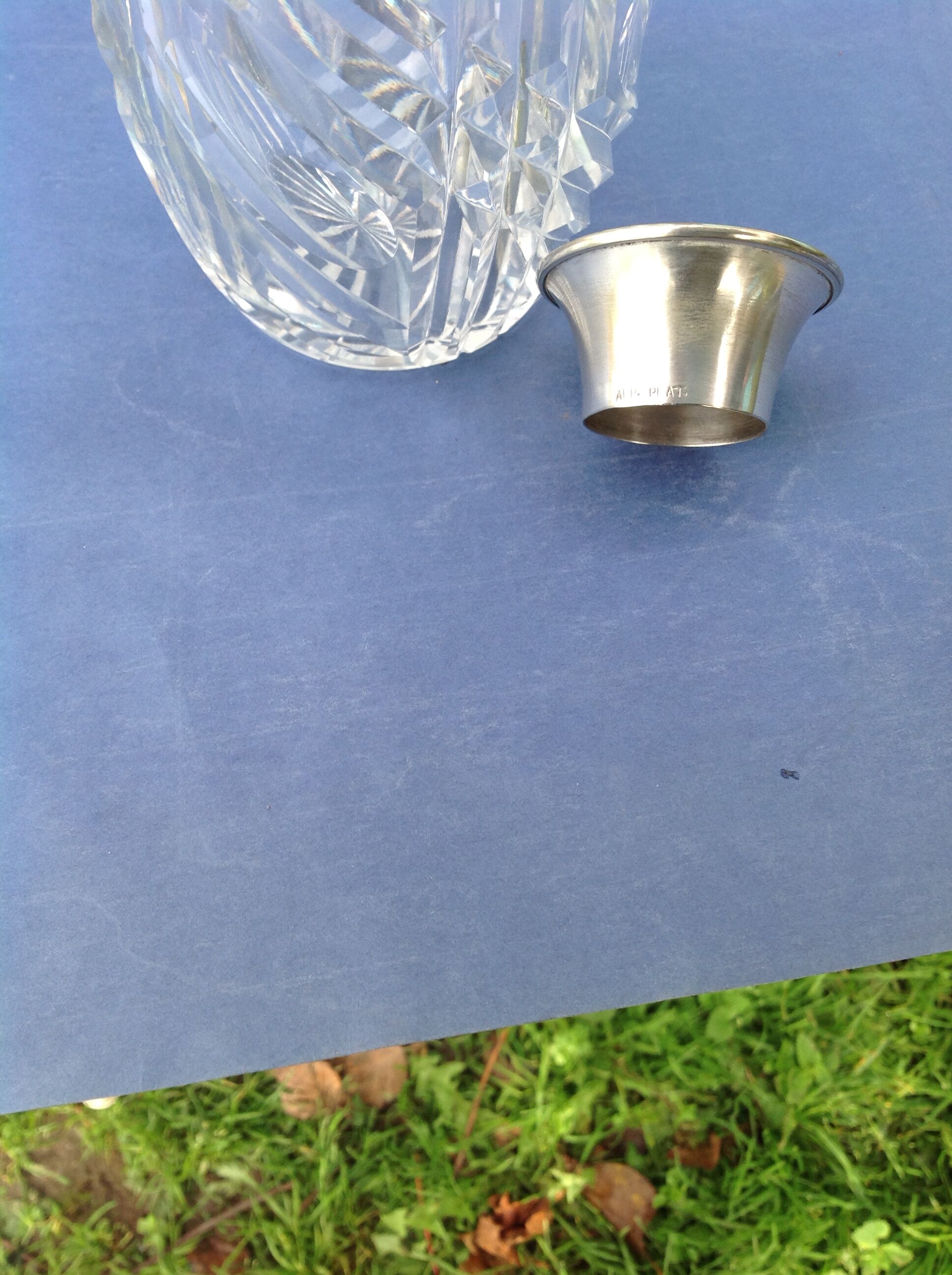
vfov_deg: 52.7
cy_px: 638
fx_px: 1287
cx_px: 476
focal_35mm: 35
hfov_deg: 40.6
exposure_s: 1/128
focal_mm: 4.28
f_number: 2.4
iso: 50
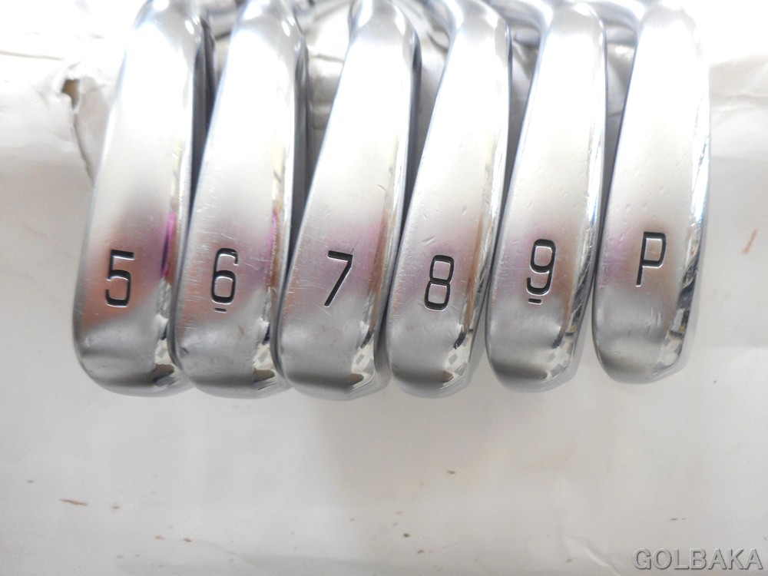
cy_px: 288
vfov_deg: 54.9
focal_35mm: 25
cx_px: 384
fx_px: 555
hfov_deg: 69.4
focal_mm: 4.5
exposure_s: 1/30
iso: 250
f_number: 3.7
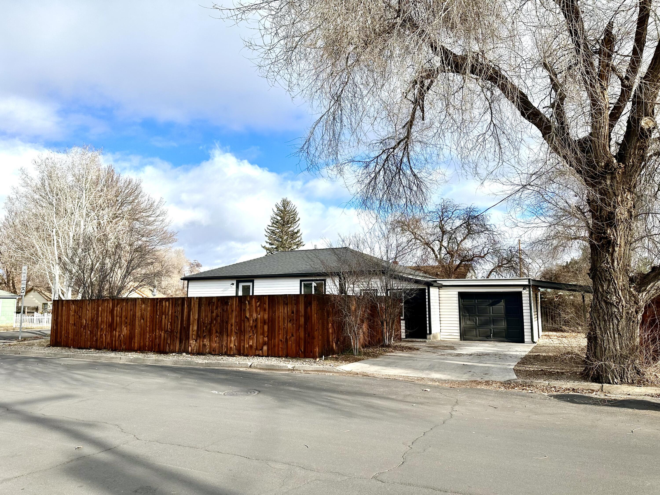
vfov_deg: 56.8
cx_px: 330
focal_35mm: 24
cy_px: 248
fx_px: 458
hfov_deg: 71.6
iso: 80
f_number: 1.78
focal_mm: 6.86
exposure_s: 1/3356
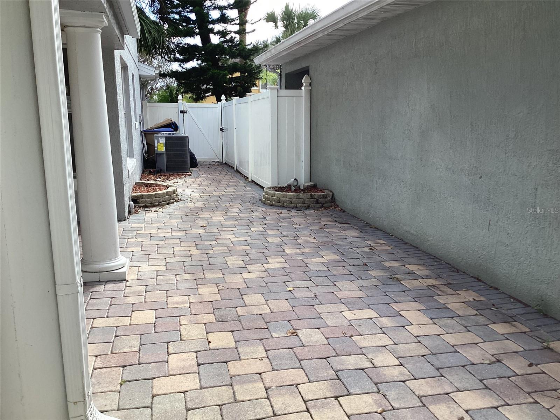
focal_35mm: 31
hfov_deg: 58.4
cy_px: 210
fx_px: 502
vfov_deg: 45.4
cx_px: 280
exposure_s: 1/344
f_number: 2.4
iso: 25
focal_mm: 3.3
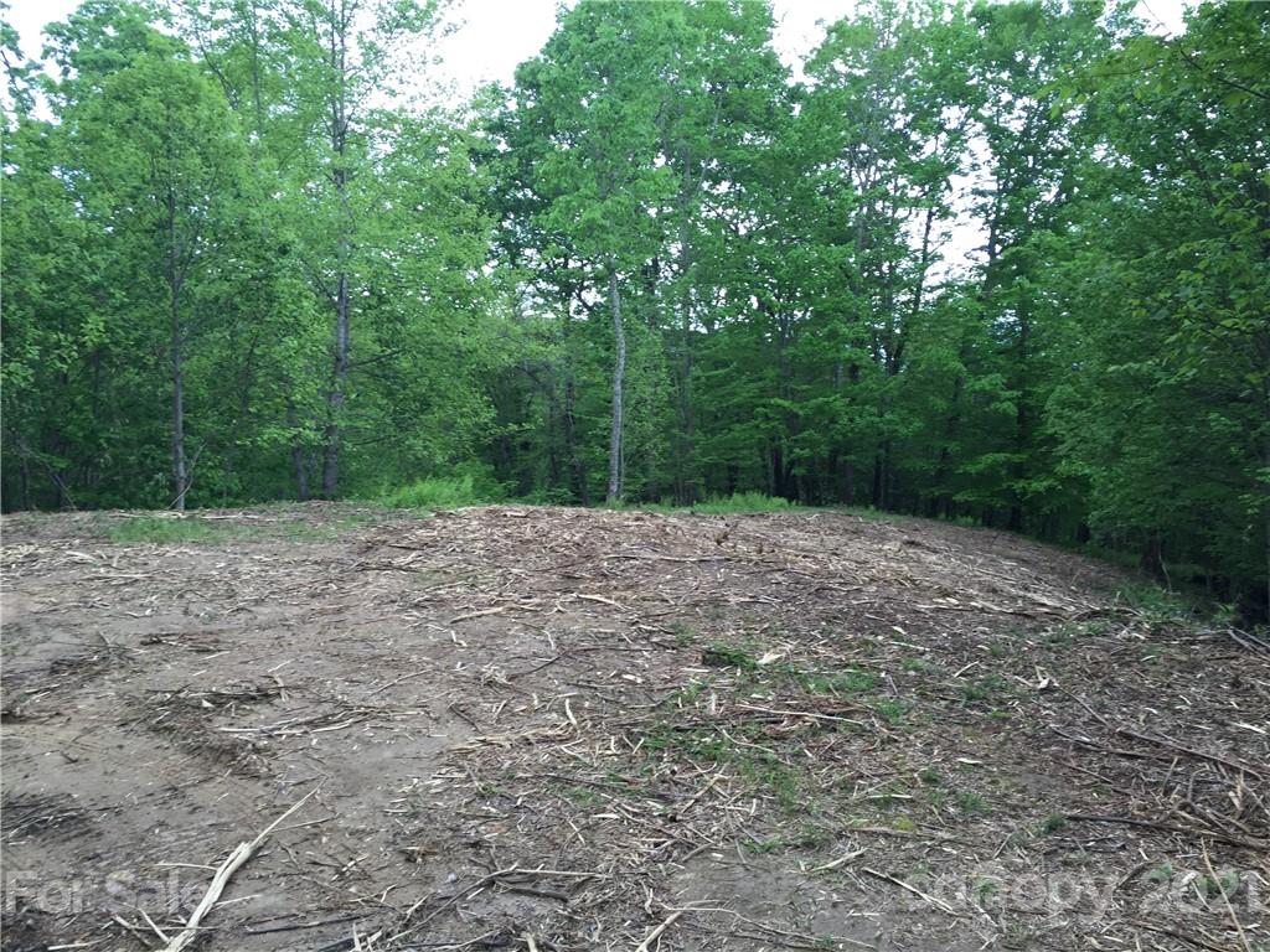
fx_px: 1064
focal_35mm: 29
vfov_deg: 48.2
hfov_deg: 61.7
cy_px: 476
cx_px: 635
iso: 40
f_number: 2.2
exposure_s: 1/120
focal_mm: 4.15
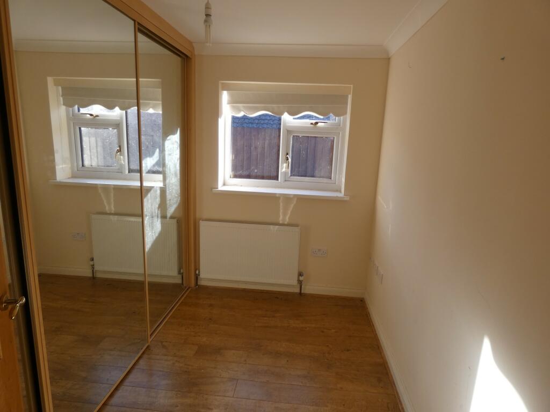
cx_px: 275
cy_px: 206
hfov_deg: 81.7
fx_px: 318
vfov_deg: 66.0
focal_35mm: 20
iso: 80
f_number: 2.8
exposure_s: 1/125
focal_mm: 3.6
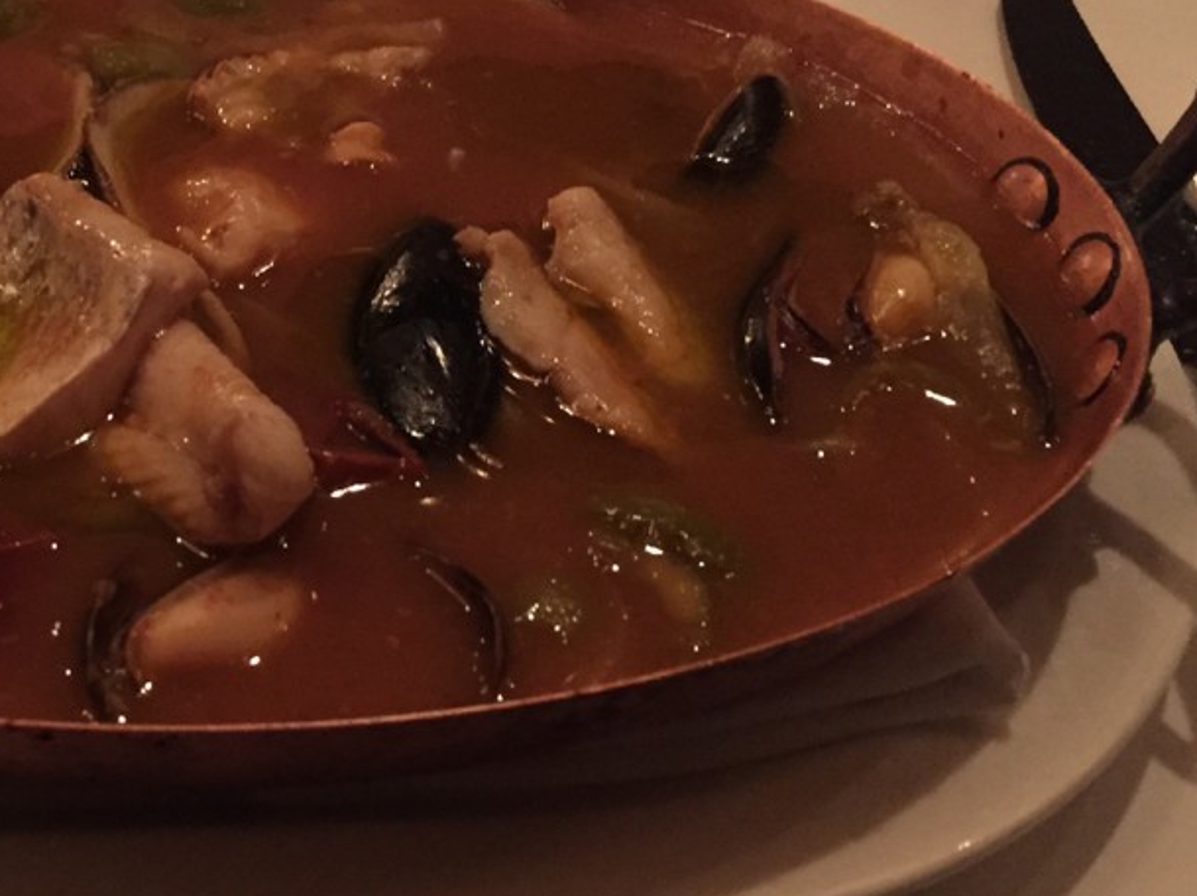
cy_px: 342
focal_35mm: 61
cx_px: 132
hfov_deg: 30.4
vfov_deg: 23.9
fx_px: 2108
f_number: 2.2
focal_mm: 4.15
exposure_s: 1/15
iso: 500
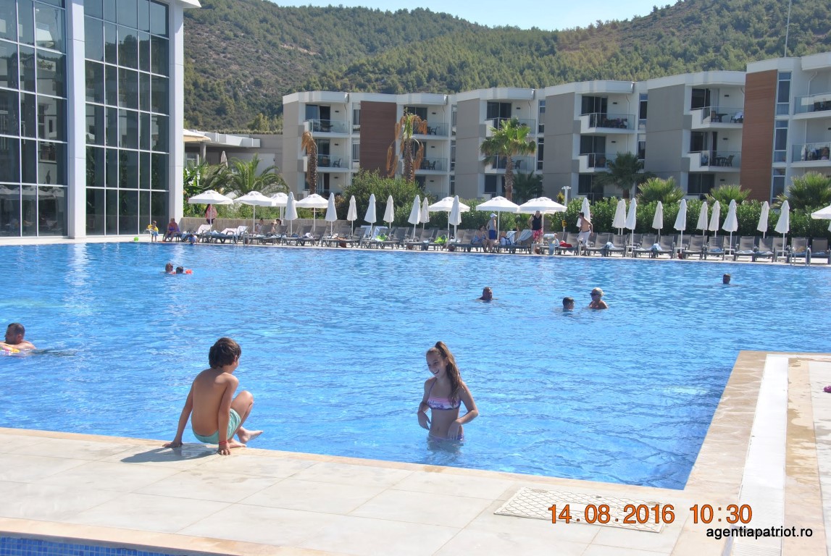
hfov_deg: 38.8
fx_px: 1179
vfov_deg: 26.6
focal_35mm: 51
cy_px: 278
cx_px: 416
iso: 100
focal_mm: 34
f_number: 8
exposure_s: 1/250
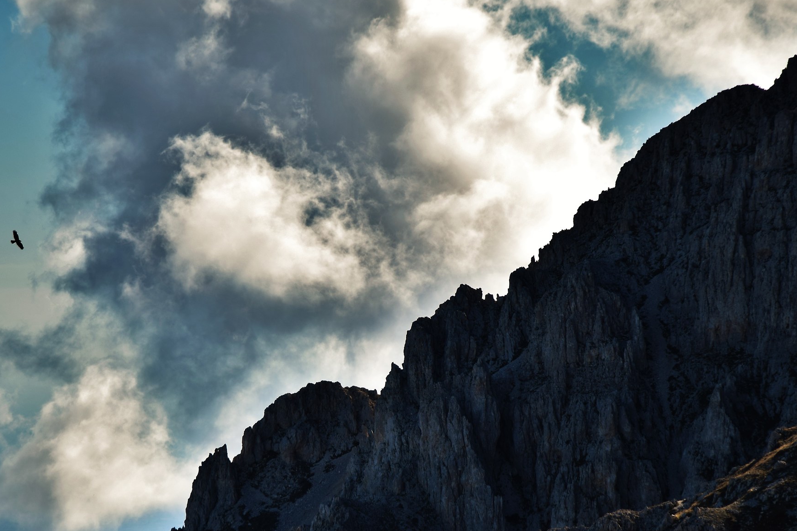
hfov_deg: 9.4
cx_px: 299
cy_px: 333
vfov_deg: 6.3
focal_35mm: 218
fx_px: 4820
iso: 100
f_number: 6.3
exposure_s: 1/640
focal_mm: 105
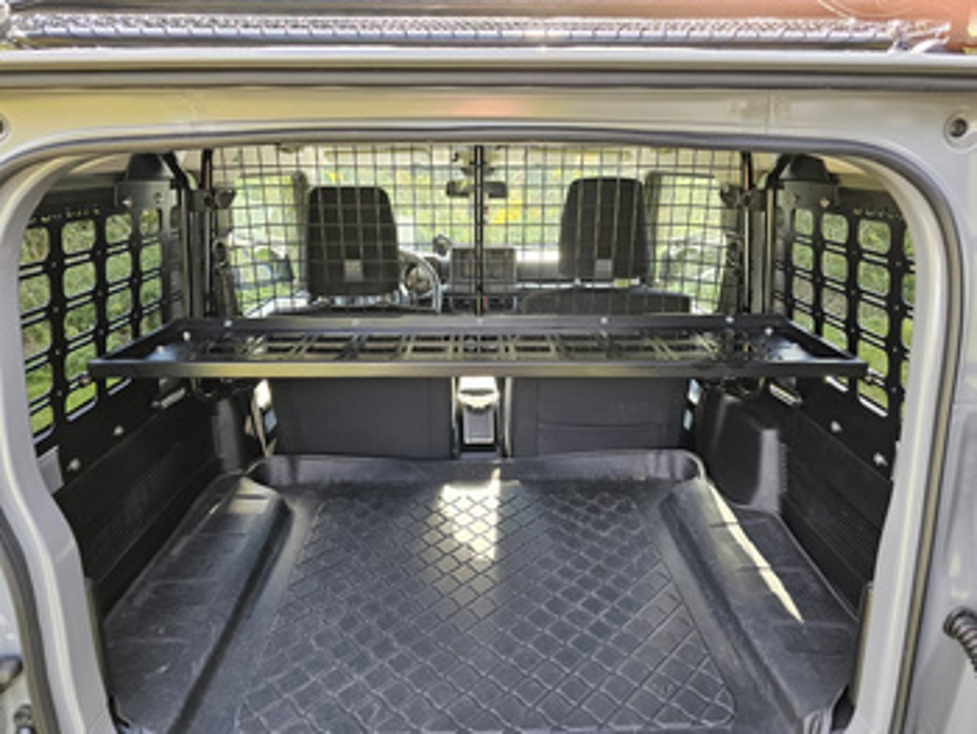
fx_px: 650
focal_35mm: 23
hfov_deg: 73.9
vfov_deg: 58.9
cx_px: 488
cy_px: 367
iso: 125
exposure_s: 1/190
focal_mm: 6.3
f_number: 1.7
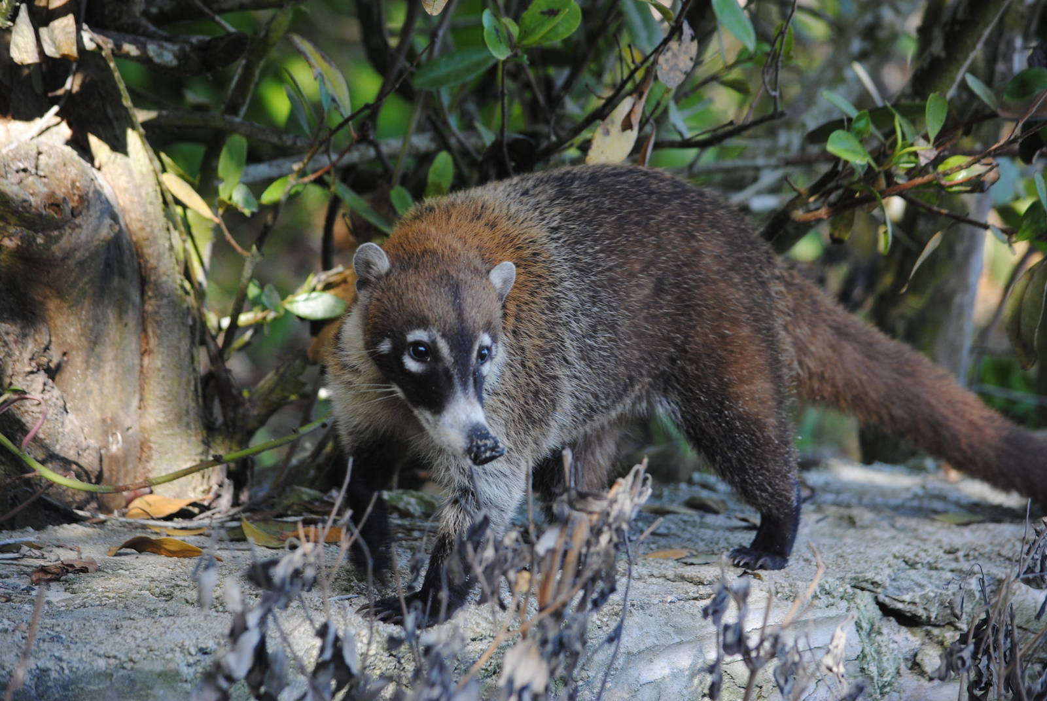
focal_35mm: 158
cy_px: 350
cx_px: 524
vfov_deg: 8.7
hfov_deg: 13.0
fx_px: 4586
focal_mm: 105
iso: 200
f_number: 4.8
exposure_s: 1/125
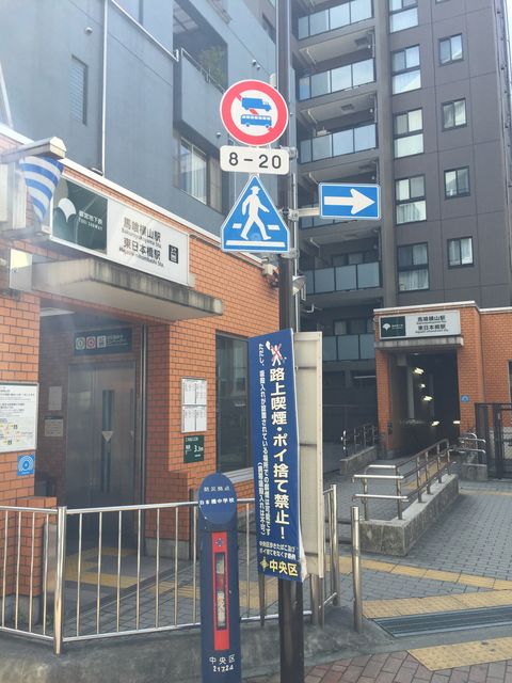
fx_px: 572
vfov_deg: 61.7
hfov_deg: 48.2
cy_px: 342
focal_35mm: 29
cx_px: 256
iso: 32
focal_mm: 4.15
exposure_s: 1/638
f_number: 2.2
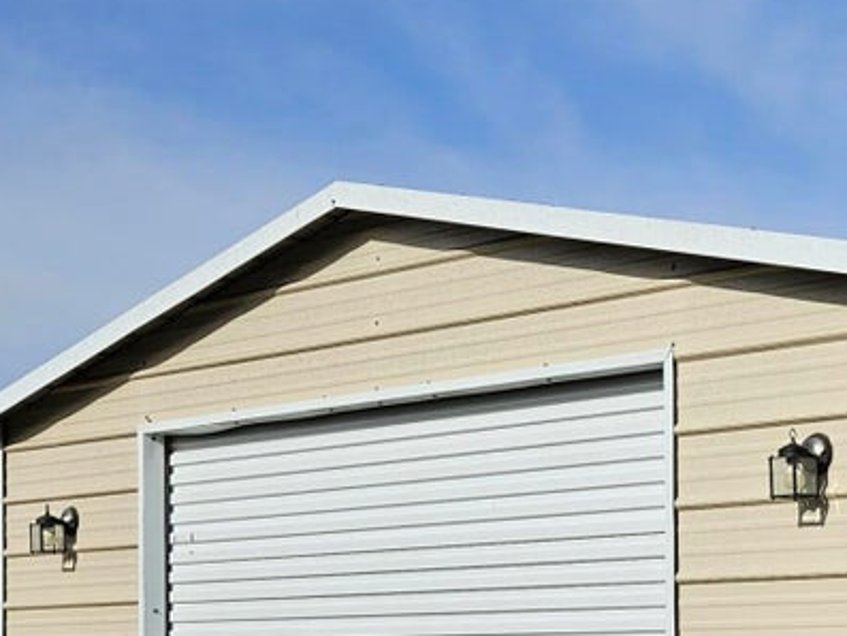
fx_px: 1934
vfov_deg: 18.4
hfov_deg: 23.0
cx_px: 970
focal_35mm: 79
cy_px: 566
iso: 25
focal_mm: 5.4
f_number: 1.8
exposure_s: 1/3977
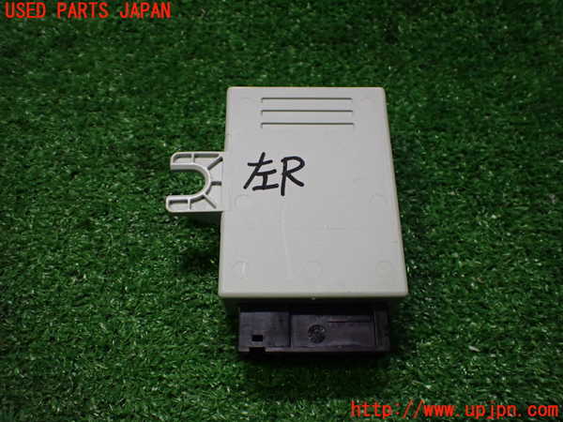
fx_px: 488
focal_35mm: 30
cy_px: 211
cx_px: 282
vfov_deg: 46.8
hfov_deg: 60.0
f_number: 2.3
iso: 500
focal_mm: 5.4
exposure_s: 1/125
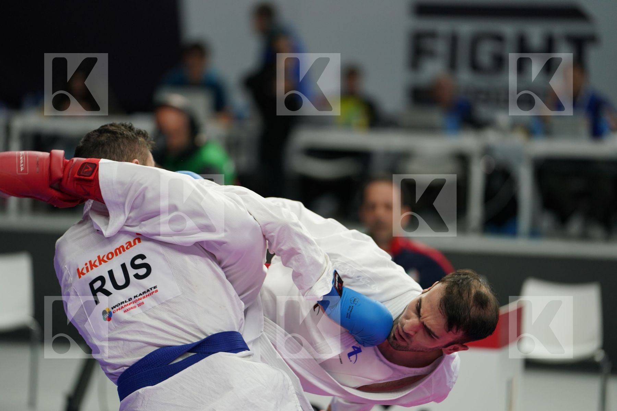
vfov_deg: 7.1
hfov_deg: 10.6
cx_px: 308
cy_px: 206
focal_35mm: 194
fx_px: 3325
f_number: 2.8
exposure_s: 1/1000
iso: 800
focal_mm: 194
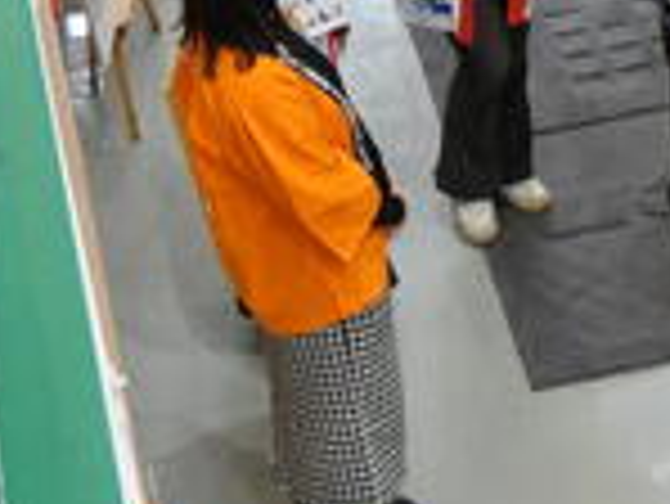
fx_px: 3429
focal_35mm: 177
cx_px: 832
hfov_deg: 10.9
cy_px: -14
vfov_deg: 8.4
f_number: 4.2
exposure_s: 1/80
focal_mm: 11.9
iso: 640
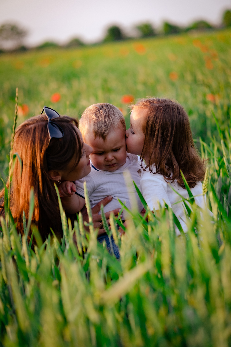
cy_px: 174
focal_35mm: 84
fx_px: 808
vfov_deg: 24.2
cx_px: 116
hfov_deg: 16.3
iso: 160
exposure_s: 1/1250
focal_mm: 56
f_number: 1.4
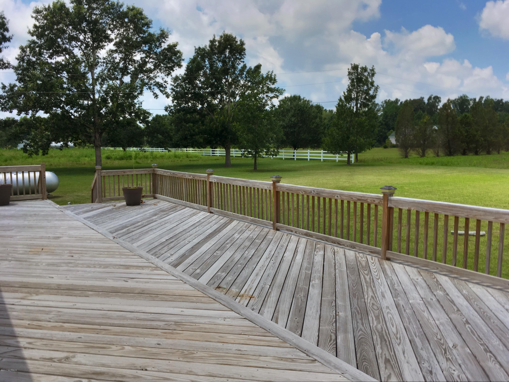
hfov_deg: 61.7
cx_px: 254
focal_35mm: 29
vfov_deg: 48.2
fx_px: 426
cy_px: 191
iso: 25
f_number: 2.2
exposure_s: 1/5495
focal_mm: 4.15
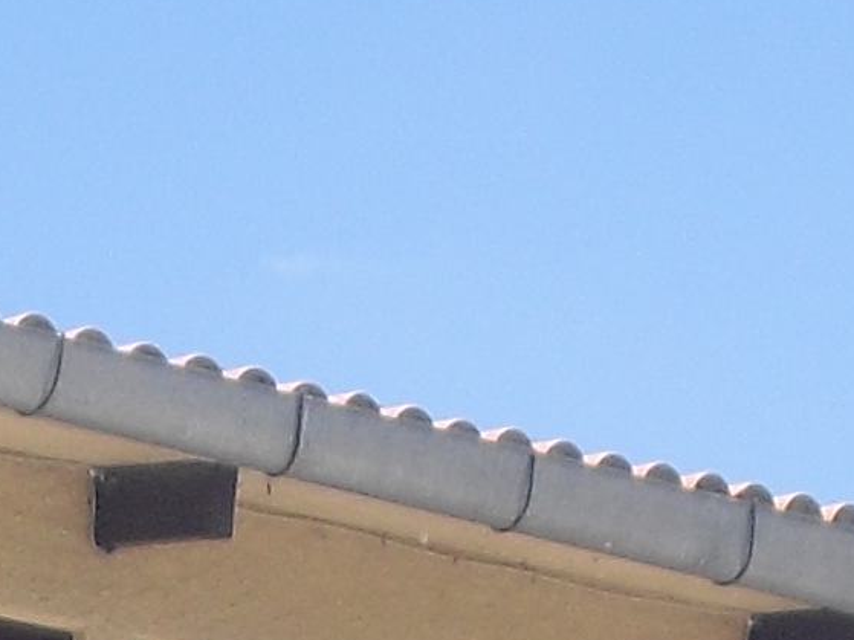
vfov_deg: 4.9
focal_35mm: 287
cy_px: 1848
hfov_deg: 6.9
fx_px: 7079
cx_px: 38
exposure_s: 1/80
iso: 100
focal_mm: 7.7
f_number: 8.5
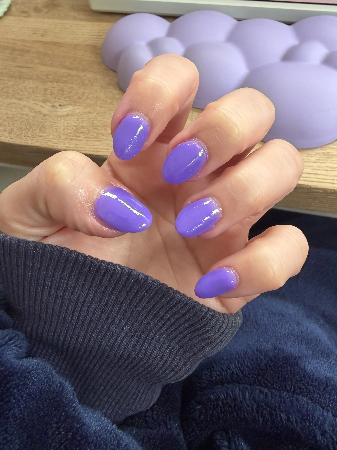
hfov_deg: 46.7
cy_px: 213
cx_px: 190
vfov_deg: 59.9
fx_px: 389
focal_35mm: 30
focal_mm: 2.22
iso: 320
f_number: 2.2
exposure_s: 1/121
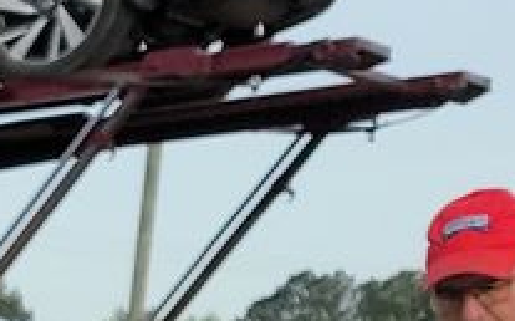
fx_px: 2763
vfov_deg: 5.8
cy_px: 1187
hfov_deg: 8.7
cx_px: -1045
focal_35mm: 197
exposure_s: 1/486
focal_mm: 6.7
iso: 50
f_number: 1.8
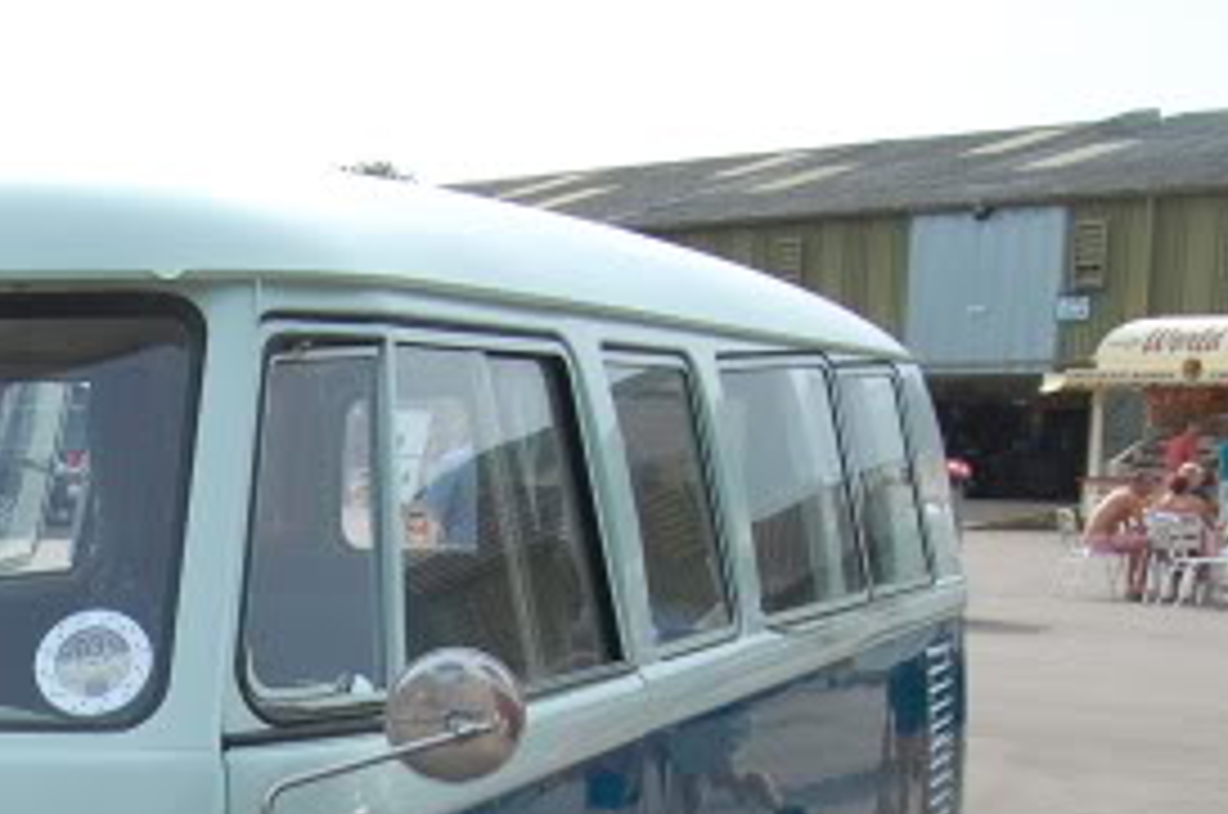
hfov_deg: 24.2
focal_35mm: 79
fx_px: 2690
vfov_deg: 16.4
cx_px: -79
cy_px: 996
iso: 200
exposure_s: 1/250
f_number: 8
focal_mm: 18
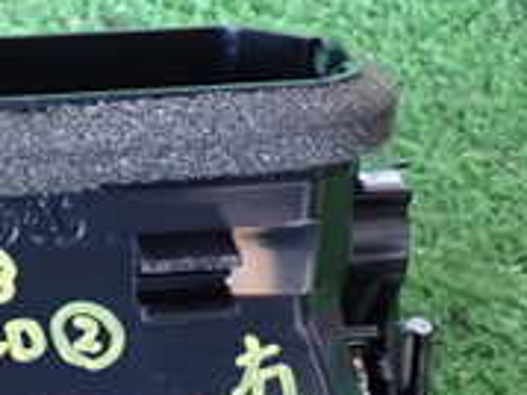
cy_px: 466
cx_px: 82
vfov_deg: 12.0
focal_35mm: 121
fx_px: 1841
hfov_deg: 16.1
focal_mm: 6.37
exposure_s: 1/40
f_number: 2.5
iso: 640
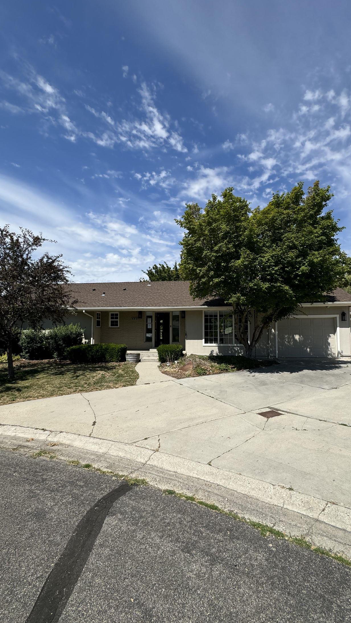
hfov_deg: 66.9
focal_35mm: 16
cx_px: 196
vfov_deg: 99.4
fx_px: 265
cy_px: 312
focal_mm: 2.22
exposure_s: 1/2342
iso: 50
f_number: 2.2
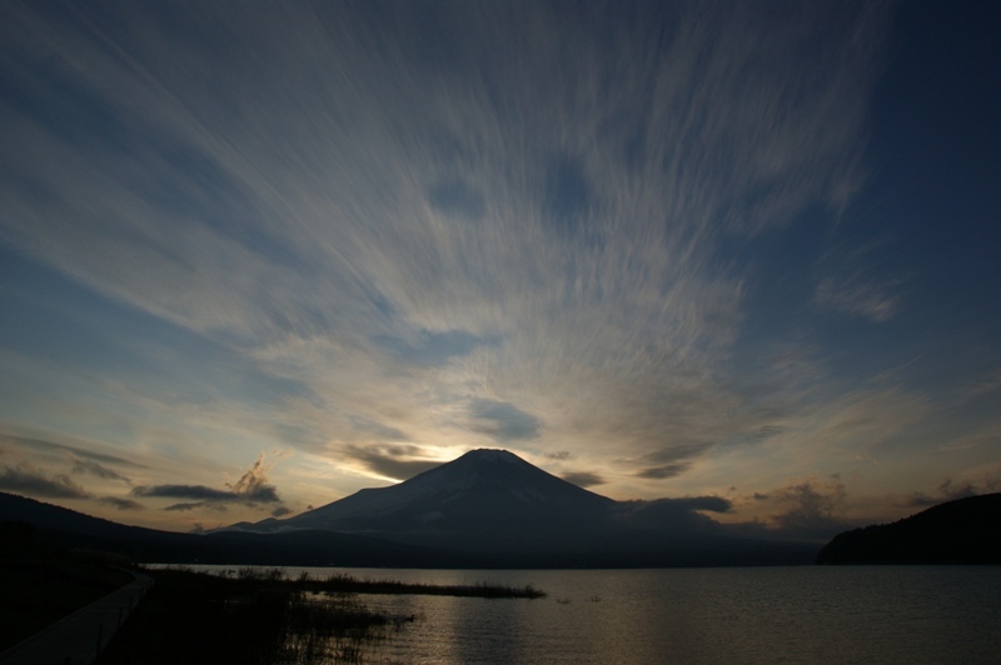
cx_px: 500
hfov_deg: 73.8
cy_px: 332
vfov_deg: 53.1
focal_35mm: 24
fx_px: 667
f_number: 10
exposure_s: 1/800
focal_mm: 16
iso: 200
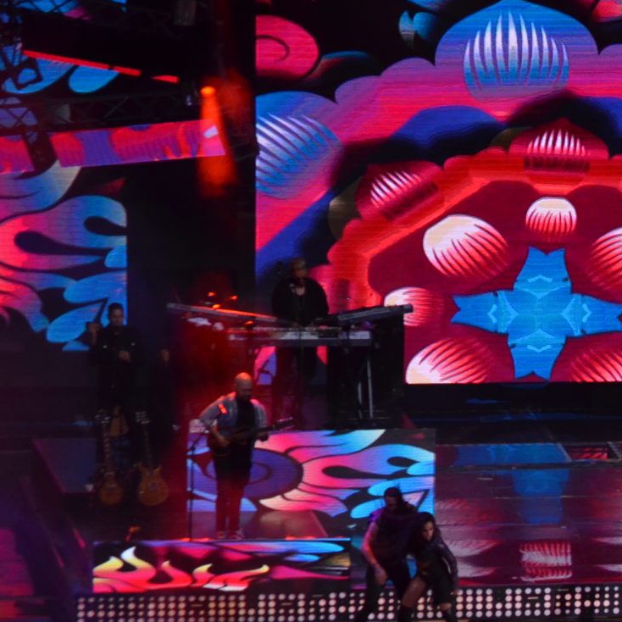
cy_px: 547
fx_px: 8803
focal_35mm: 433
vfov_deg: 4.0
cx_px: 747
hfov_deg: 4.0
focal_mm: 122
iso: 800
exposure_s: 1/125
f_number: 4.8
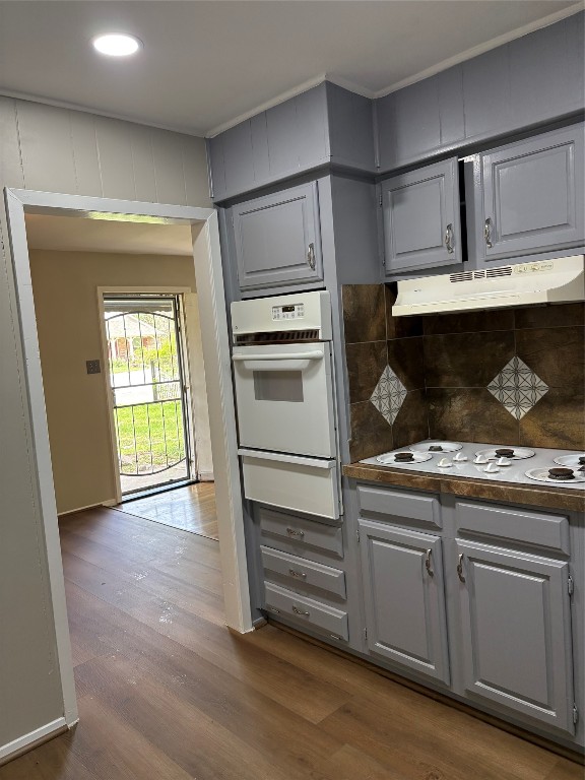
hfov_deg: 53.1
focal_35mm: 26
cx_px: 292
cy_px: 390
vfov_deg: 67.3
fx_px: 586
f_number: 1.6
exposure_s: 1/120
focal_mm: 5.96
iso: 200
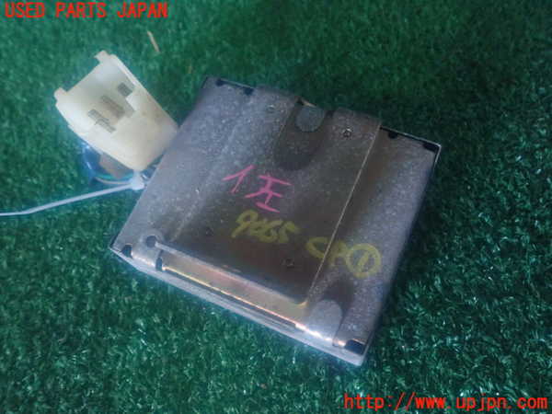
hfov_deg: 60.0
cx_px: 276
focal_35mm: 30
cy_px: 207
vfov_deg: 46.8
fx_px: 478
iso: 800
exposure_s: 1/50
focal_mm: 5.5
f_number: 2.3
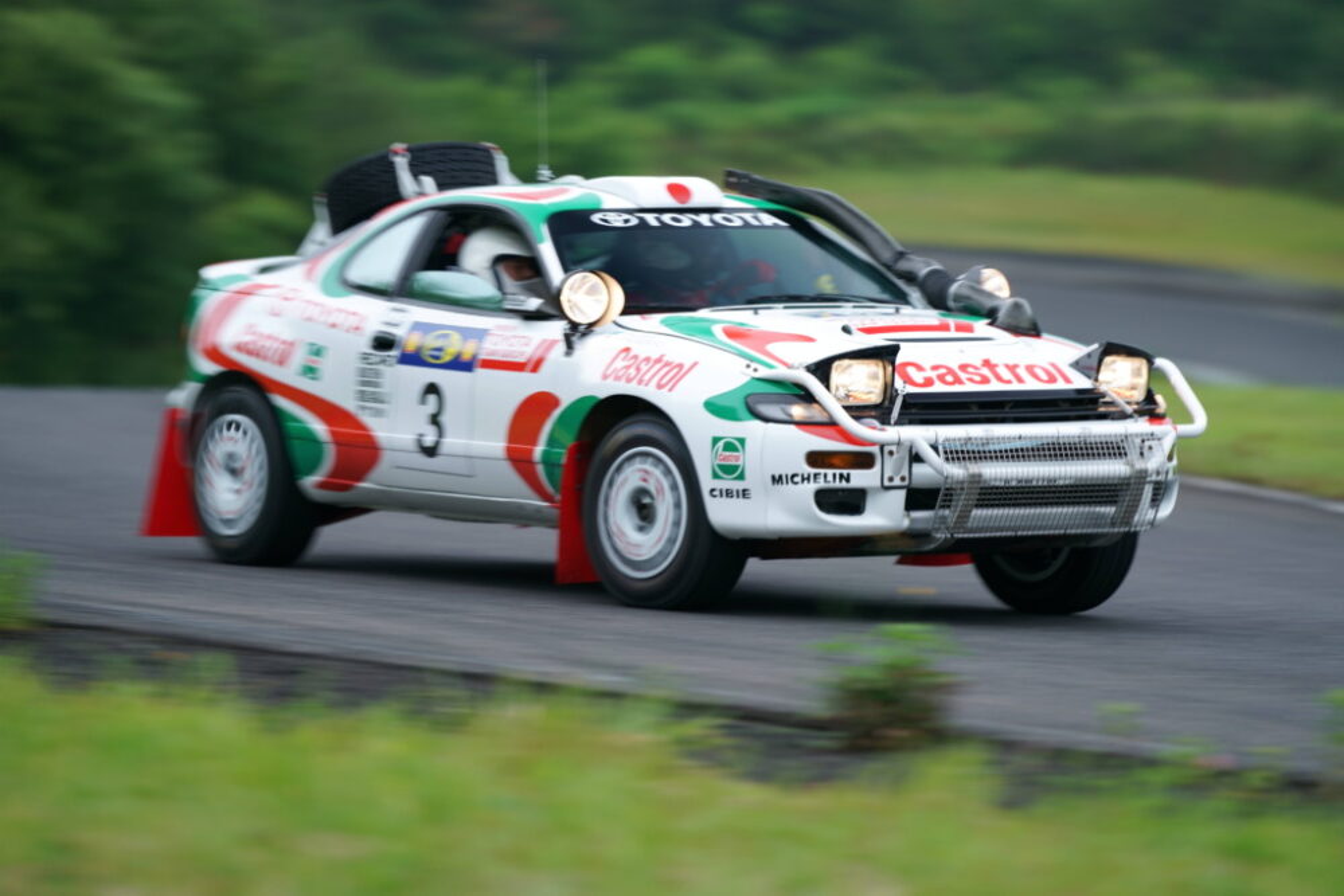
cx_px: 672
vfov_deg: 6.9
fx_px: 7467
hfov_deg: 10.3
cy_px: 448
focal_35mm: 200
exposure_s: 1/80
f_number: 2.8
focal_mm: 200
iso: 100
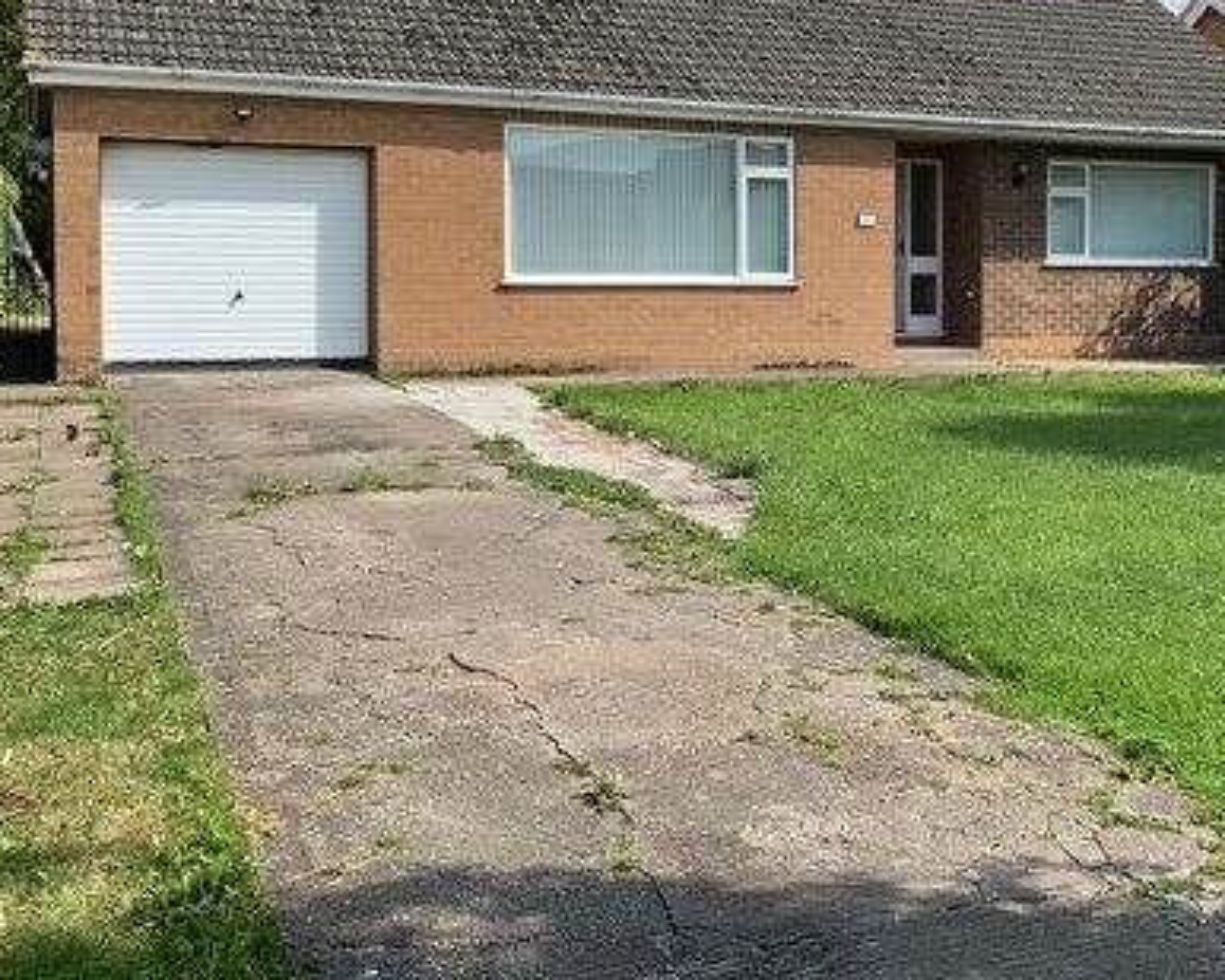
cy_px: 341
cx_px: 901
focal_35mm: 46
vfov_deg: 32.5
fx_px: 1668
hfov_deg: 39.4
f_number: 1.8
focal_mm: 4.25
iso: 25
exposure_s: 1/1536
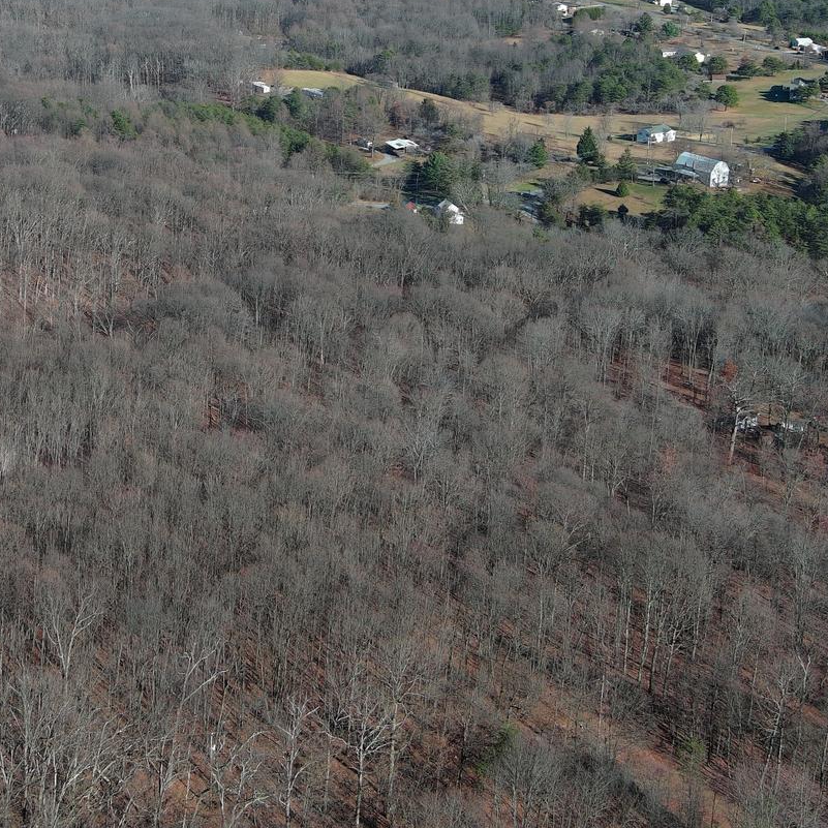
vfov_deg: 26.7
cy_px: 145
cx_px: 208
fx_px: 1705
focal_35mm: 63
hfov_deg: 26.9
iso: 100
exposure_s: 1/835
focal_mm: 10.57
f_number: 2.8
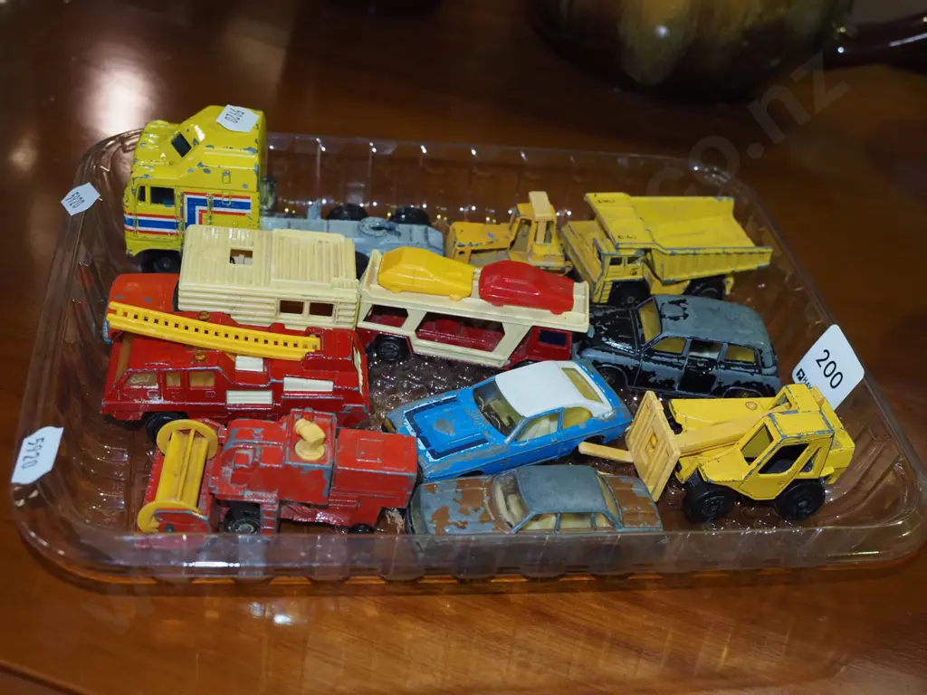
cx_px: 464
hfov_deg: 44.8
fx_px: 1125
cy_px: 348
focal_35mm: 42
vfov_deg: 34.3
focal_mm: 21
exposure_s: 1/160
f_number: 5
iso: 2500
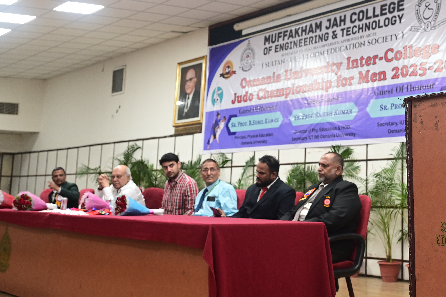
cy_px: 79
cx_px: 309
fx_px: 654
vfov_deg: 25.3
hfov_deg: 37.1
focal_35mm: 53
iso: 2000
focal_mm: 33.5
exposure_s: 1/125
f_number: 4
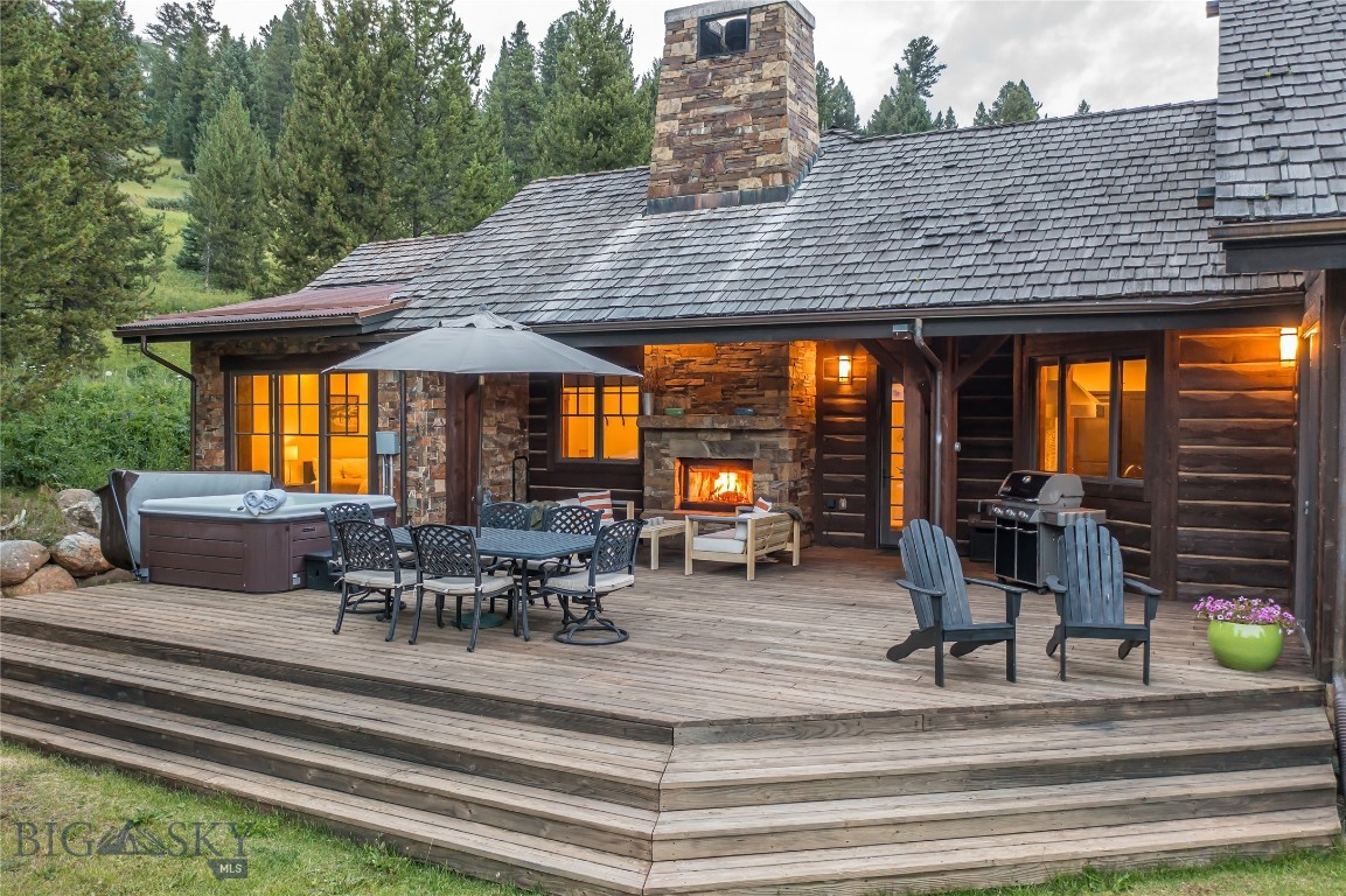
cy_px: 448
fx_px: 1047
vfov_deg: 46.4
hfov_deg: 65.5
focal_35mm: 28
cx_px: 673
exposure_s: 1/15
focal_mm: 10.26
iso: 200
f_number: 2.8
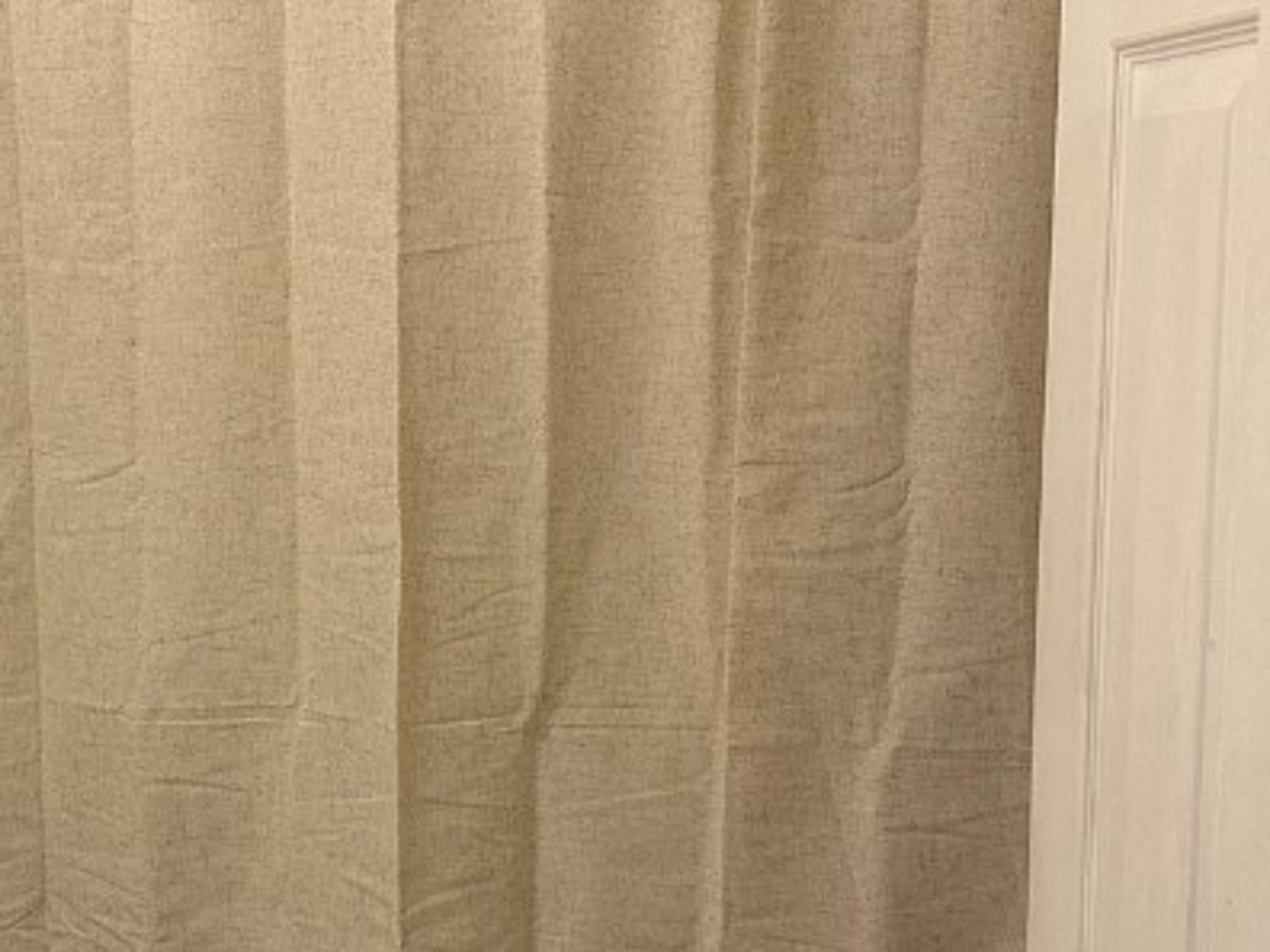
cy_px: 542
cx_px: 247
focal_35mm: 62
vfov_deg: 23.6
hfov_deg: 30.4
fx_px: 2275
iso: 200
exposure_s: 1/120
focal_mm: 6.86
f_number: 1.78
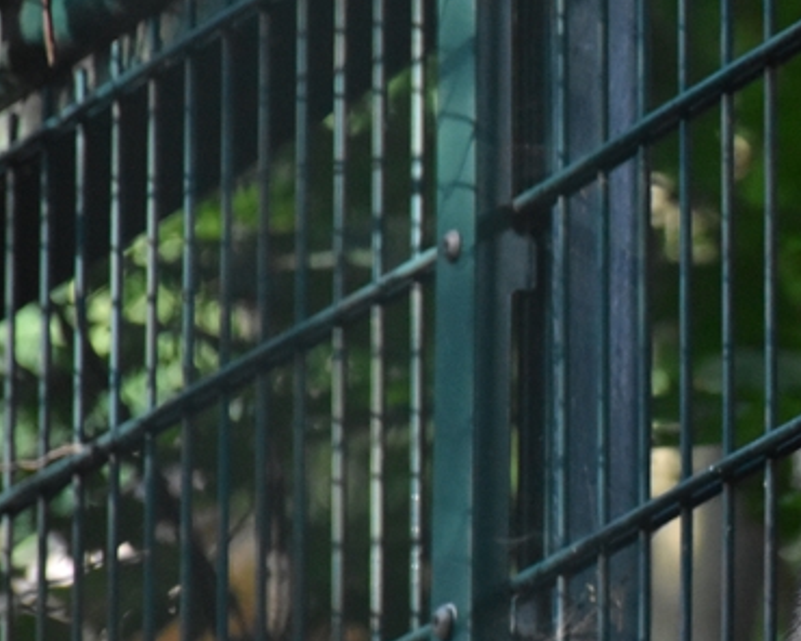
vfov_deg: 2.8
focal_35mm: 545
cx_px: 940
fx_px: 12920
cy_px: 428
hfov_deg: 3.5
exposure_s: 1/500
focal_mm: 140
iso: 3600
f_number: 5.6
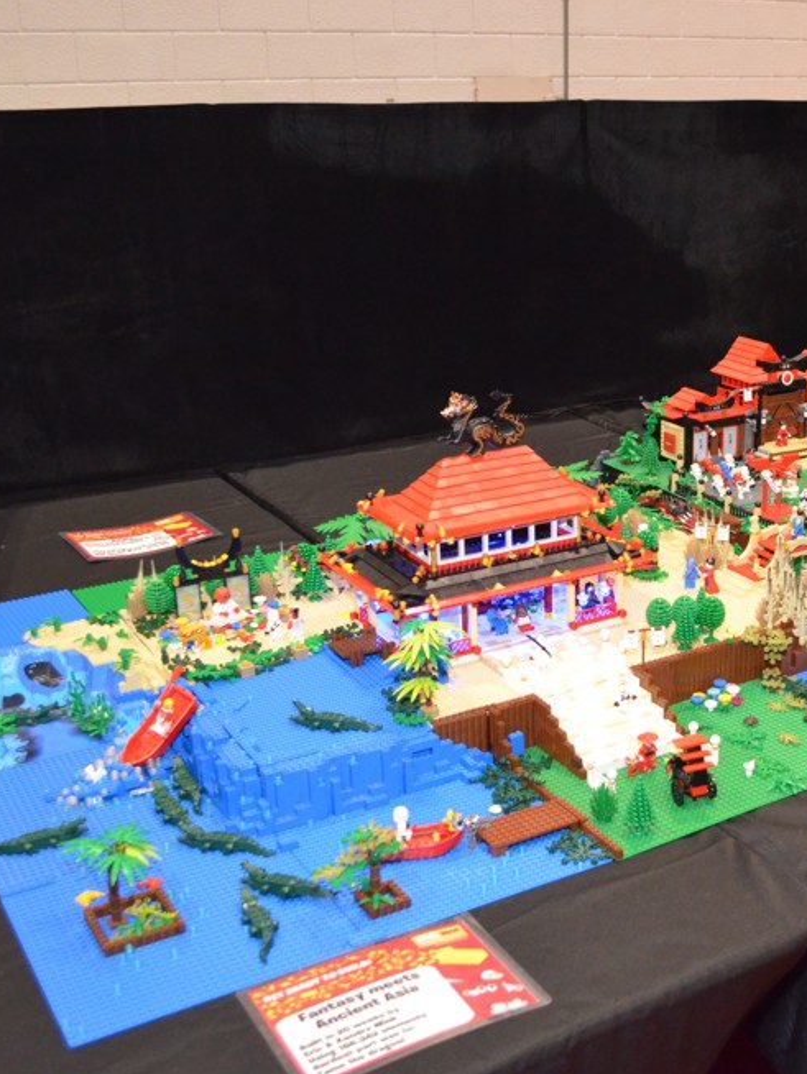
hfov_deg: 31.8
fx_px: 1367
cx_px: 672
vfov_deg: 42.9
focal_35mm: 44
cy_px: 542
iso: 3200
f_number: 4
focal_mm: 20
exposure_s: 1/60
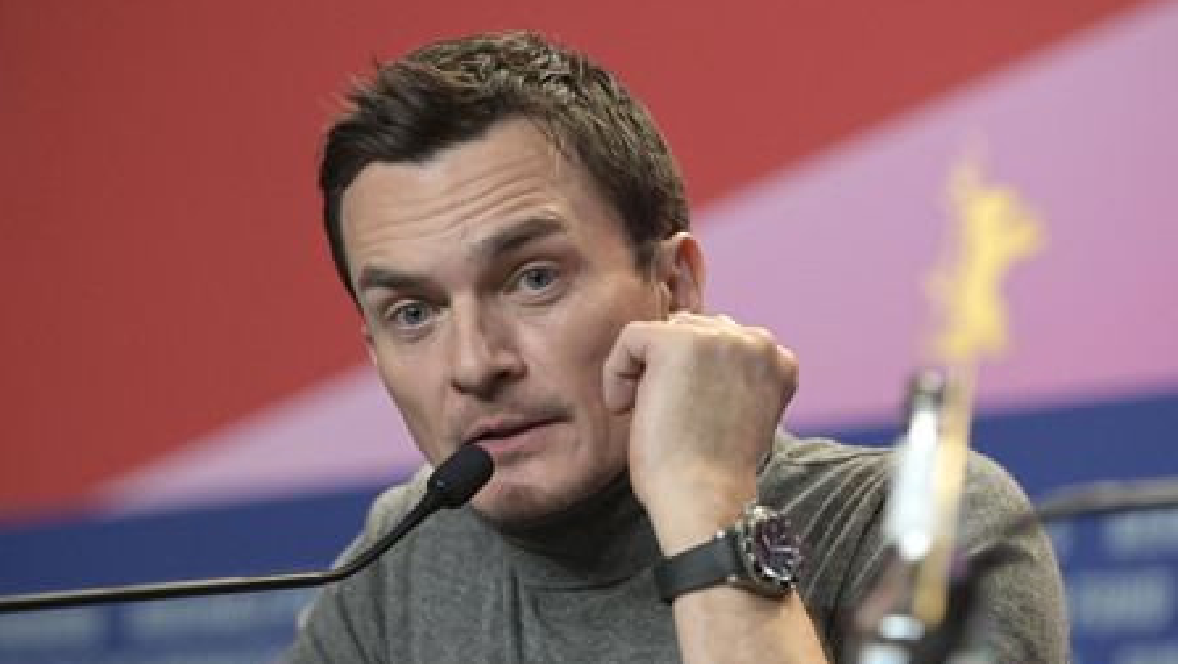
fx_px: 4782
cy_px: 382
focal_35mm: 153
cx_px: 592
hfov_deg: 14.0
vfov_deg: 7.9
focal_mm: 145
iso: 2000
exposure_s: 1/320
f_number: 3.5
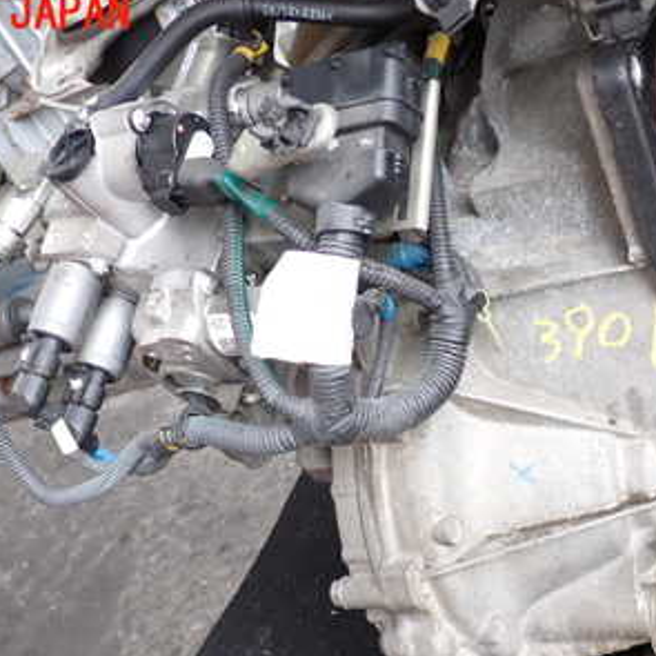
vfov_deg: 31.1
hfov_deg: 31.5
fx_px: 1158
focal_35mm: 54
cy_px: 487
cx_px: 394
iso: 125
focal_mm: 5.4
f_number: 2.3
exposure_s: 1/60
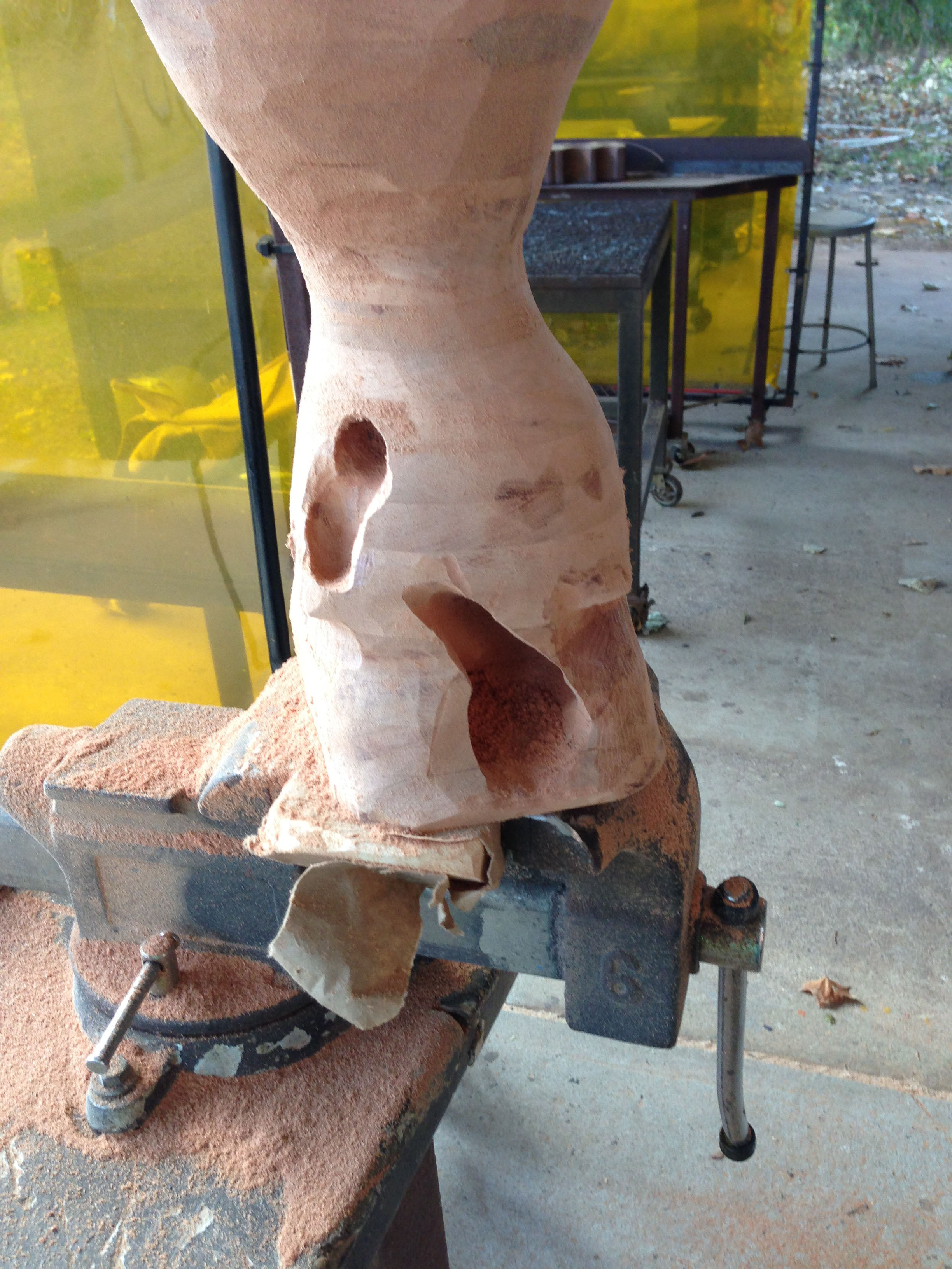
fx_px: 1210
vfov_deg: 55.4
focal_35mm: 33
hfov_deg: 42.9
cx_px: 476
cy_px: 634
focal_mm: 4.13
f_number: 2.4
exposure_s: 1/120
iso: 80
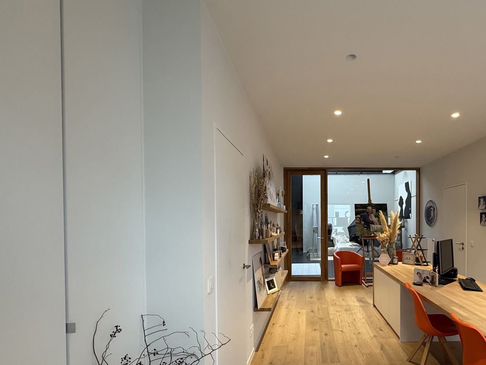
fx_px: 281
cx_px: 322
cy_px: 226
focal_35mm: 20
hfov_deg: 79.2
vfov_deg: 65.1
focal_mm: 2.22
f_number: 2.2
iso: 250
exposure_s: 1/50
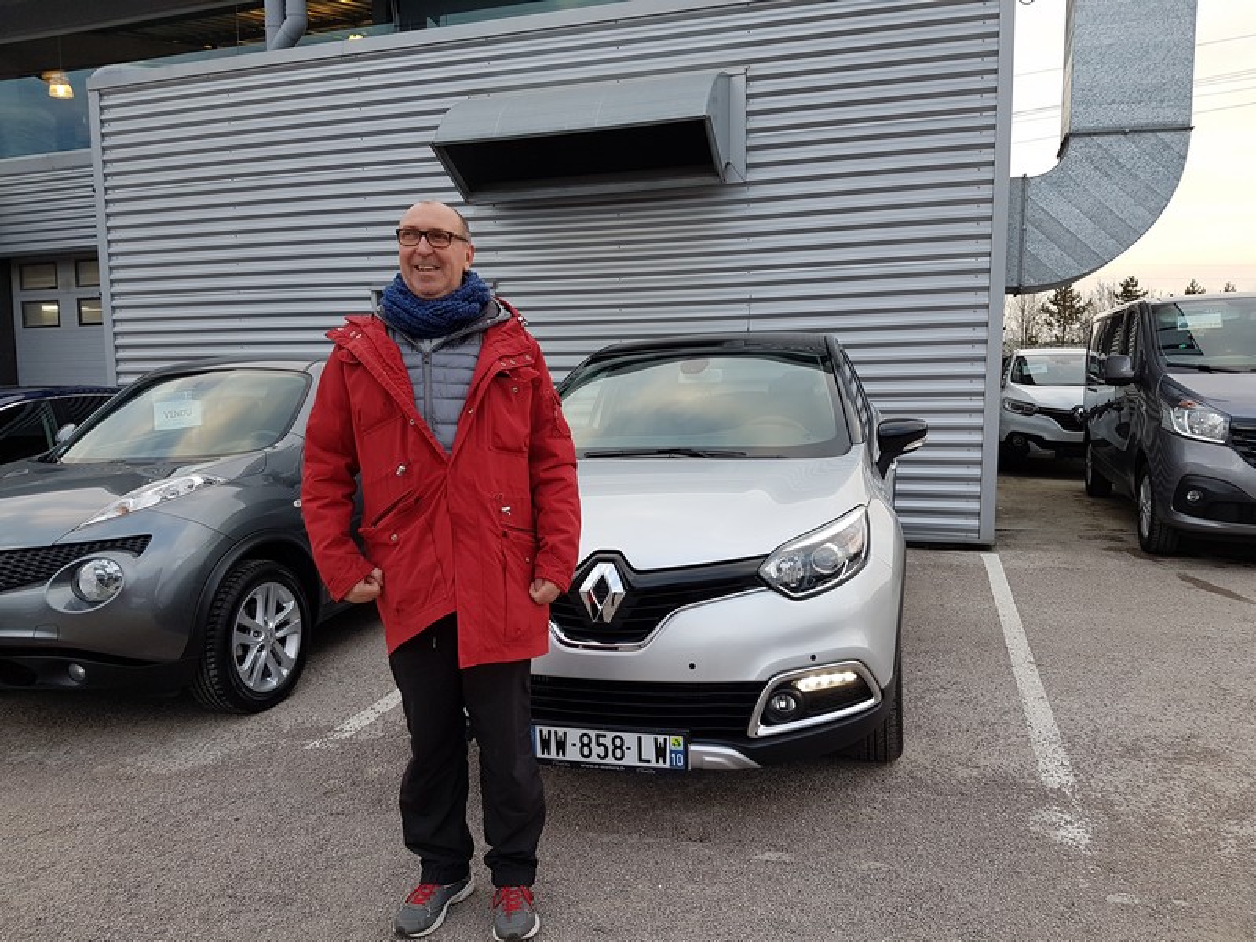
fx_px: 943
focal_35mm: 26
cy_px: 471
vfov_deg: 53.1
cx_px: 628
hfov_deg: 67.3
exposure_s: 1/139
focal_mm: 4.2
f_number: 1.7
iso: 40
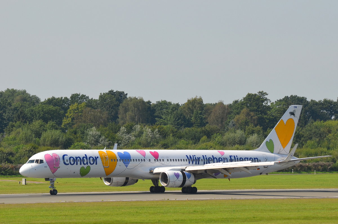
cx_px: 169
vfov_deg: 5.4
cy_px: 112
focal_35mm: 255
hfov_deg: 8.1
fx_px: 2388
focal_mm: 170
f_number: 8
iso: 200
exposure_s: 1/1000
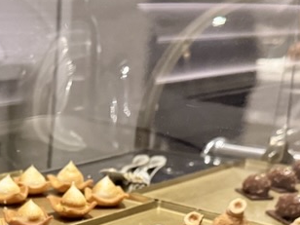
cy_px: 289
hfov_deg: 24.4
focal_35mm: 78
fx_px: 676
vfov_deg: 17.7
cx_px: 42
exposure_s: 1/35
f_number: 1.78
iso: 1000
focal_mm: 6.76
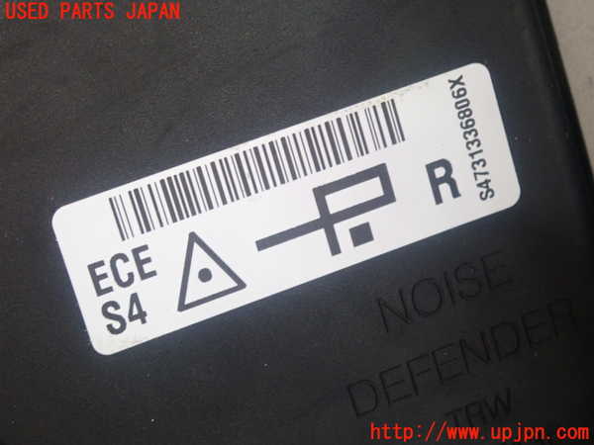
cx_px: 297
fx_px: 1716
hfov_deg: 19.6
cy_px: 222
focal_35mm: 100
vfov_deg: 14.8
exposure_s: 1/50
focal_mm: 18
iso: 800
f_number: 4.9
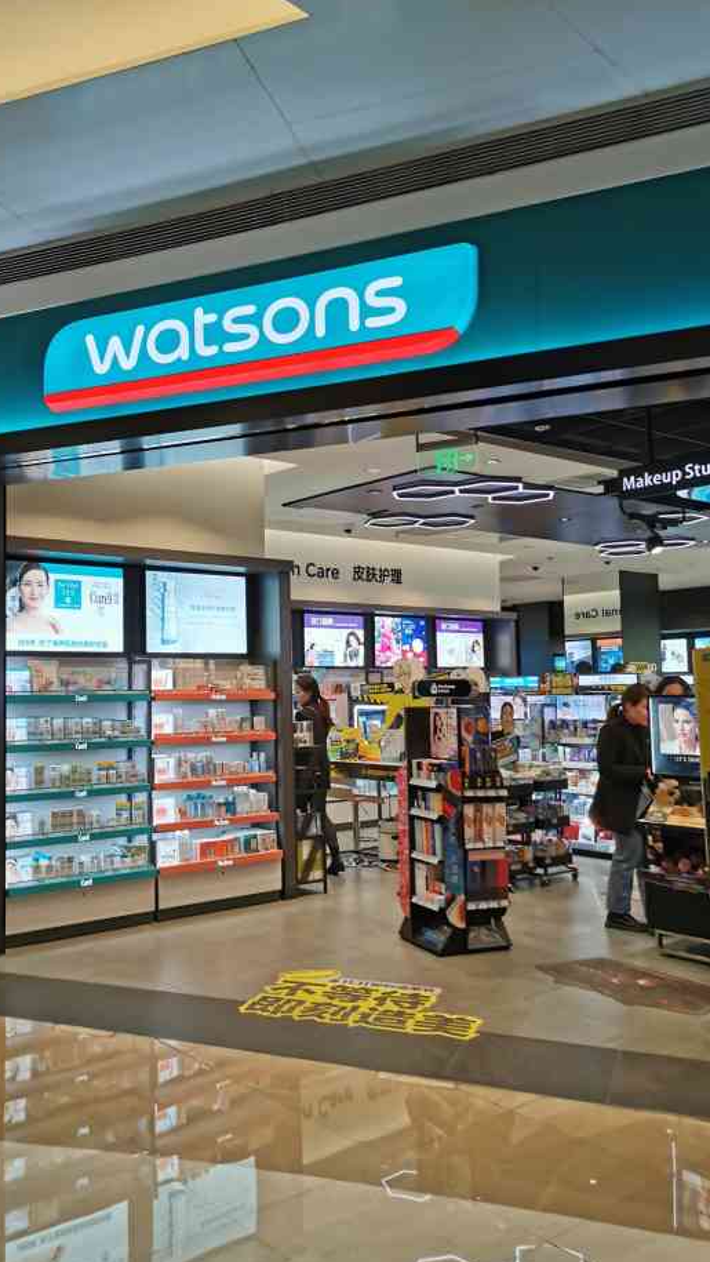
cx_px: 245
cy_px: 632
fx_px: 1004
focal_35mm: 30
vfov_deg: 64.3
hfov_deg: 38.6
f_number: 1.8
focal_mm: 5.58
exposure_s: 1/204
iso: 50
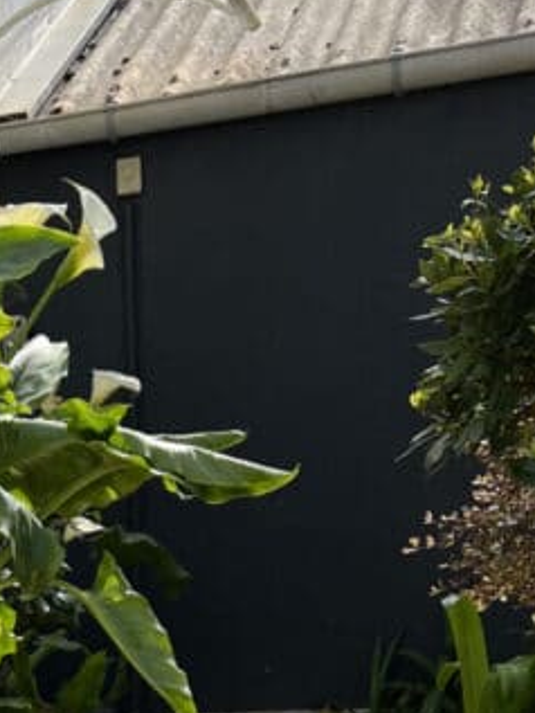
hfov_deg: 16.5
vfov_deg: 21.3
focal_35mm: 84
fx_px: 1730
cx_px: -184
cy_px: 906
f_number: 1.5
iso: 50
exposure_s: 1/2404
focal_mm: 5.7
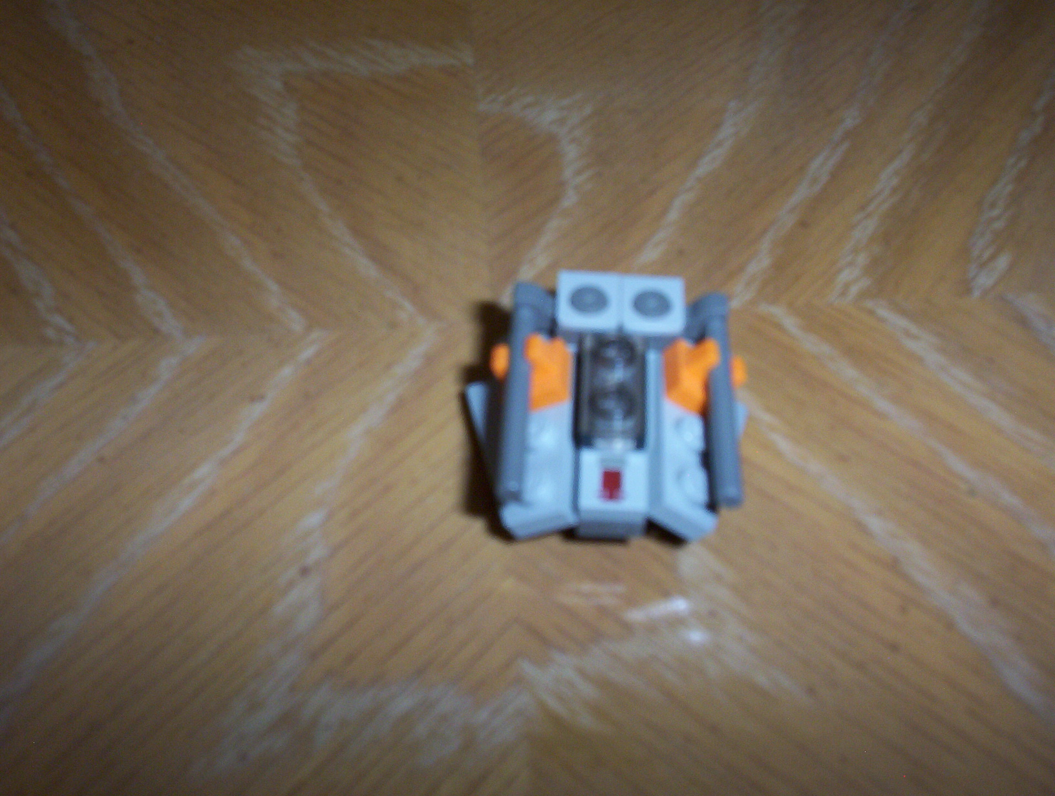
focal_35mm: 39
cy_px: 398
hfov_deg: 47.8
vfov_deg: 37.0
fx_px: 1191
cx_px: 528
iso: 140
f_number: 4.5
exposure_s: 1/30
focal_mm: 6
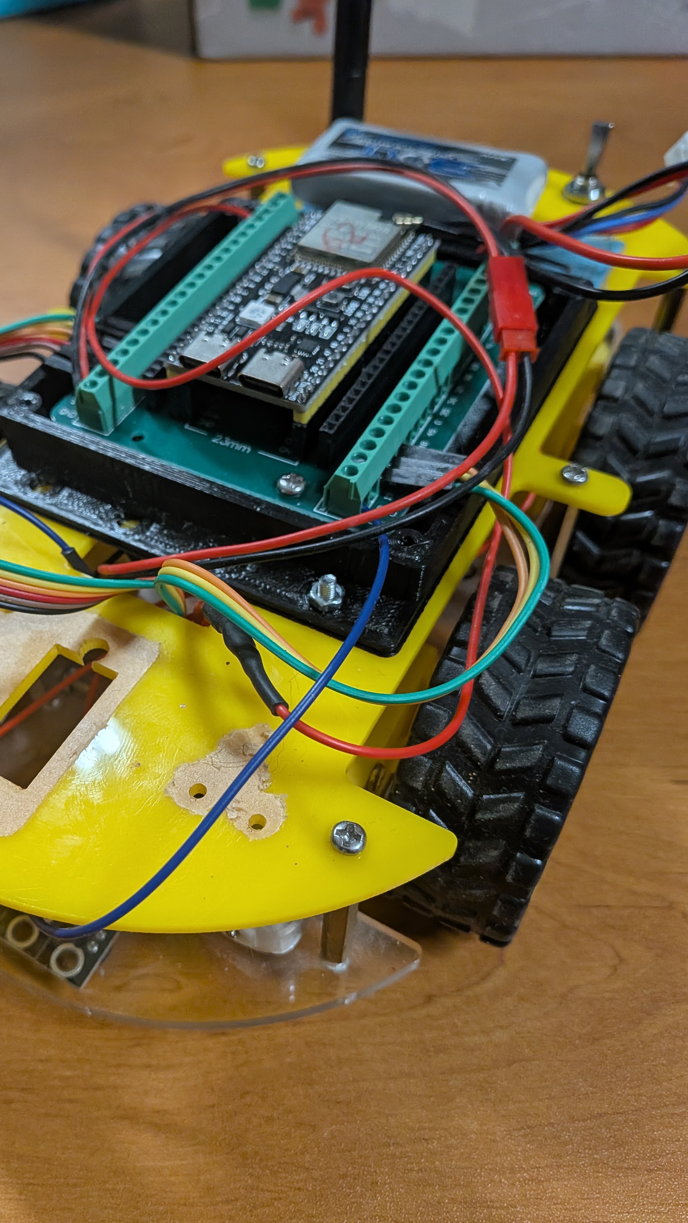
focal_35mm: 27
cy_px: 624
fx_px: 876
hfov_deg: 42.2
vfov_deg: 69.9
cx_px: 219
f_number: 1.7
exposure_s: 1/76.8
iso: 64
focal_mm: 4.53
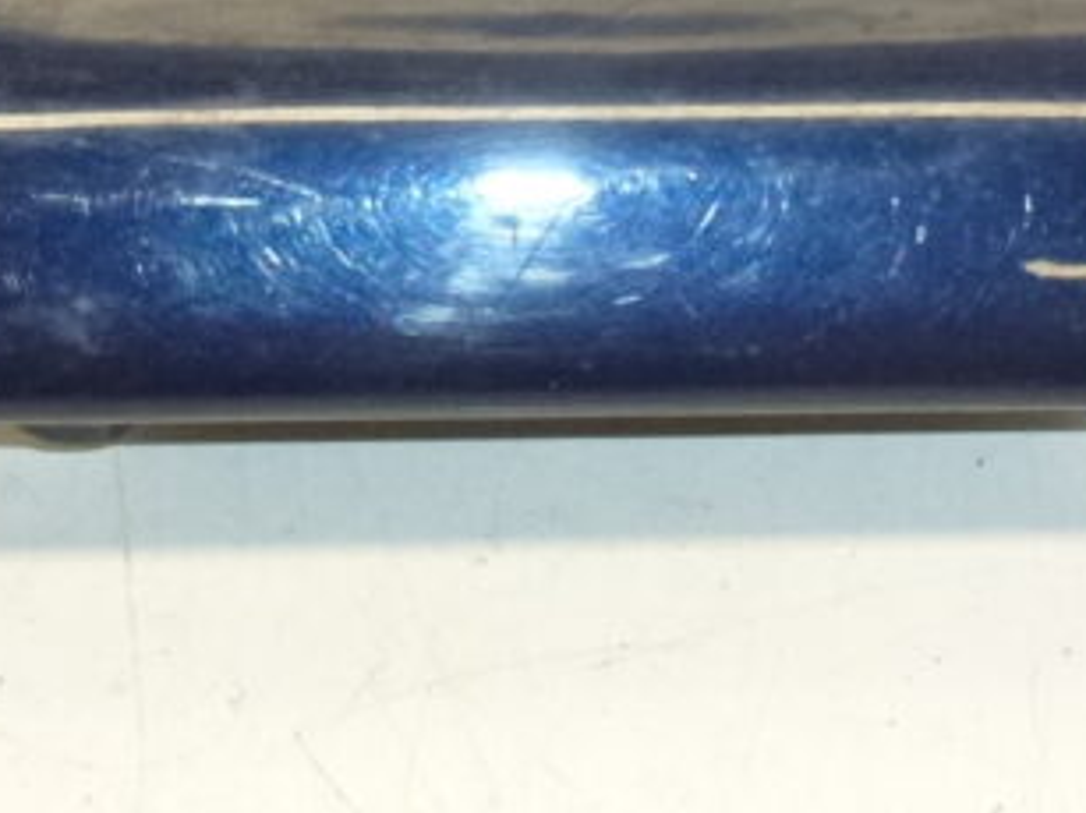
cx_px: 516
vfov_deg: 13.3
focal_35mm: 110
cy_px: 81
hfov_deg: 17.9
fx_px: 3450
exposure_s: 1/250
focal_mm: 5.9
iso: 400
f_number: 3.6
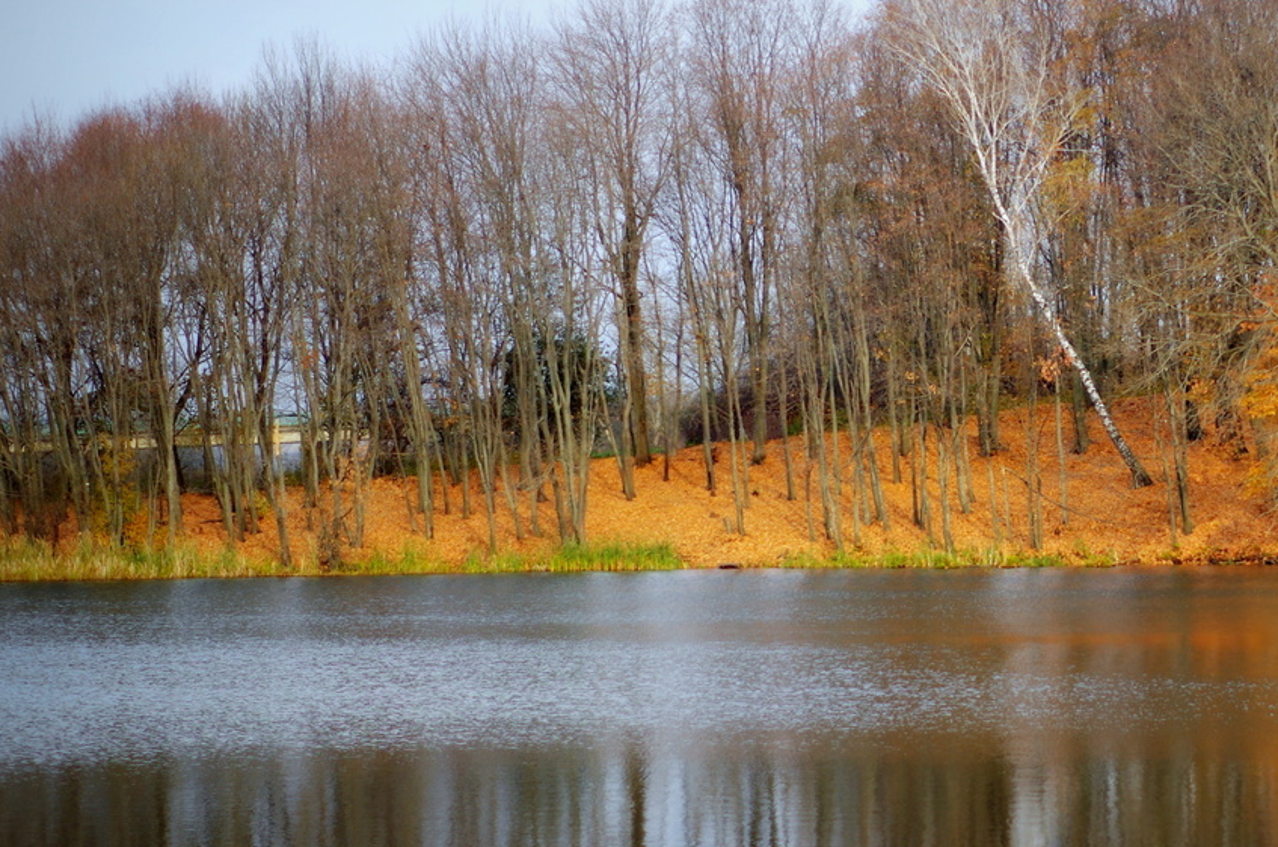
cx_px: 1052
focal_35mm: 124
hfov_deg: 16.4
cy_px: 487
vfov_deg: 11.0
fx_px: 4393
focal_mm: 50
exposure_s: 1/640
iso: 100
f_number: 1.8
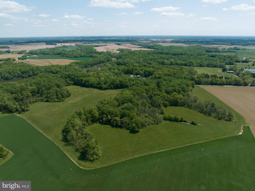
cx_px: 128
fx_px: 177
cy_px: 96
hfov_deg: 71.6
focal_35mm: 24
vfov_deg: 56.8
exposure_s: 1/2000
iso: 120
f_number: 2.8
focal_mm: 12.29
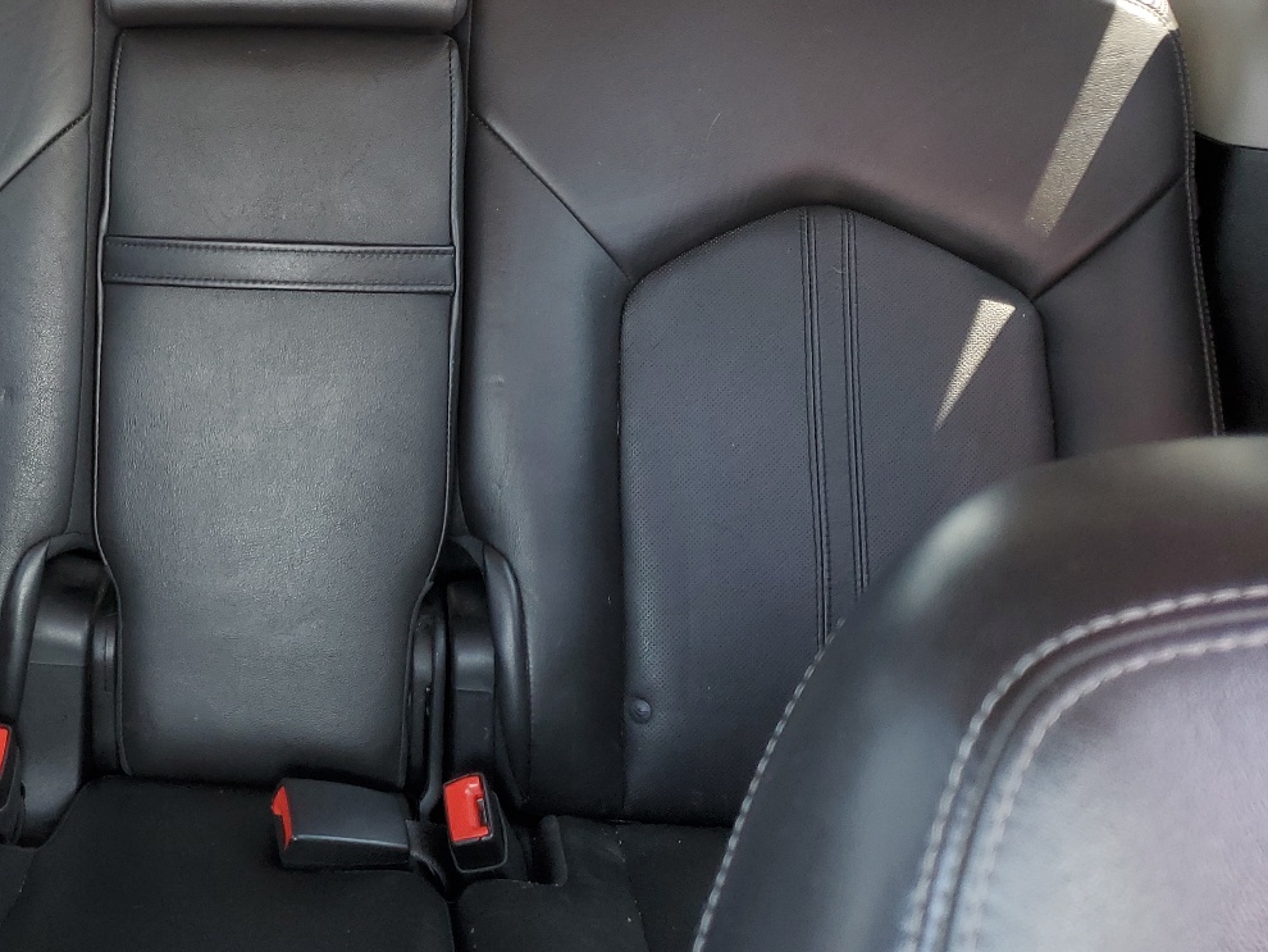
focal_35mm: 42
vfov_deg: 33.4
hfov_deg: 42.7
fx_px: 1539
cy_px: 197
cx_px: 245
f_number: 1.5
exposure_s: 1/60.2
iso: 53
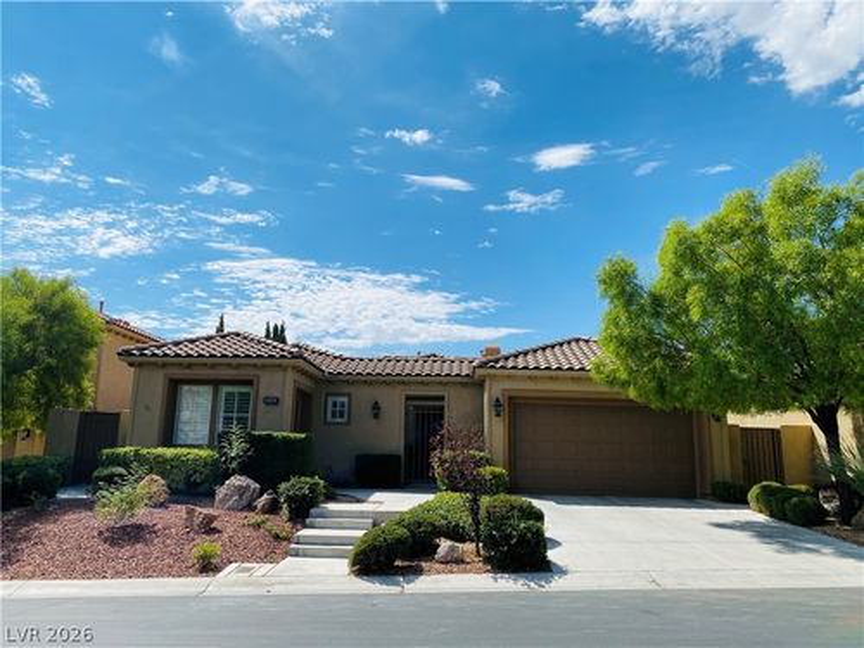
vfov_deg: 53.1
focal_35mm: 26
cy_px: 324
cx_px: 432
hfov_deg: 67.3
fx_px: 649
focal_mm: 4.25
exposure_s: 1/5236
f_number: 1.8
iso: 32
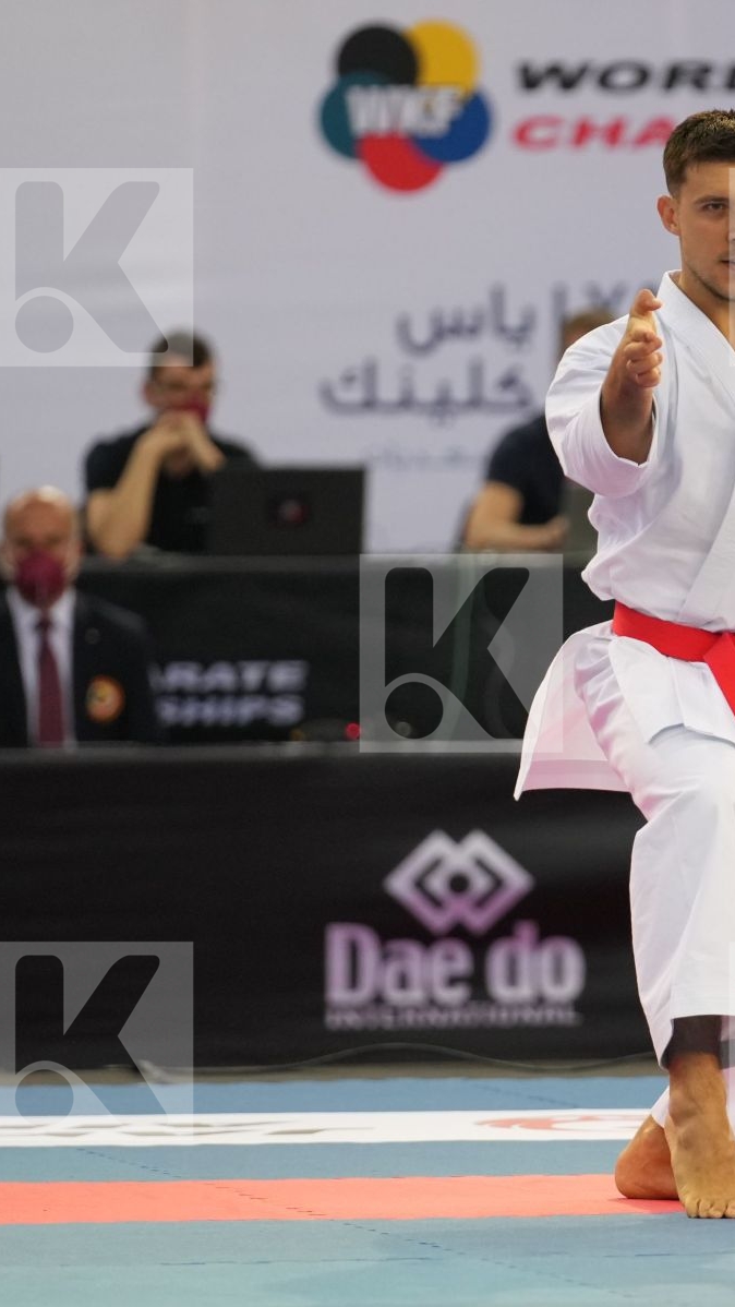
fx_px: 15866
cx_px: 831
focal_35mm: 458
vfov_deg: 4.7
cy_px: 654
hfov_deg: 2.7
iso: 1600
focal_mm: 194
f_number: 2.8
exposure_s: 1/500
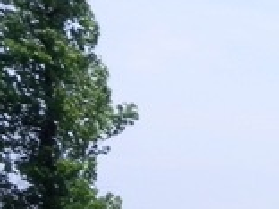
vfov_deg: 9.6
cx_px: 606
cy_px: 342
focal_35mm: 148
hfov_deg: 11.6
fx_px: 1193
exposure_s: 1/426
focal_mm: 5.9
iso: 224
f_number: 7.1
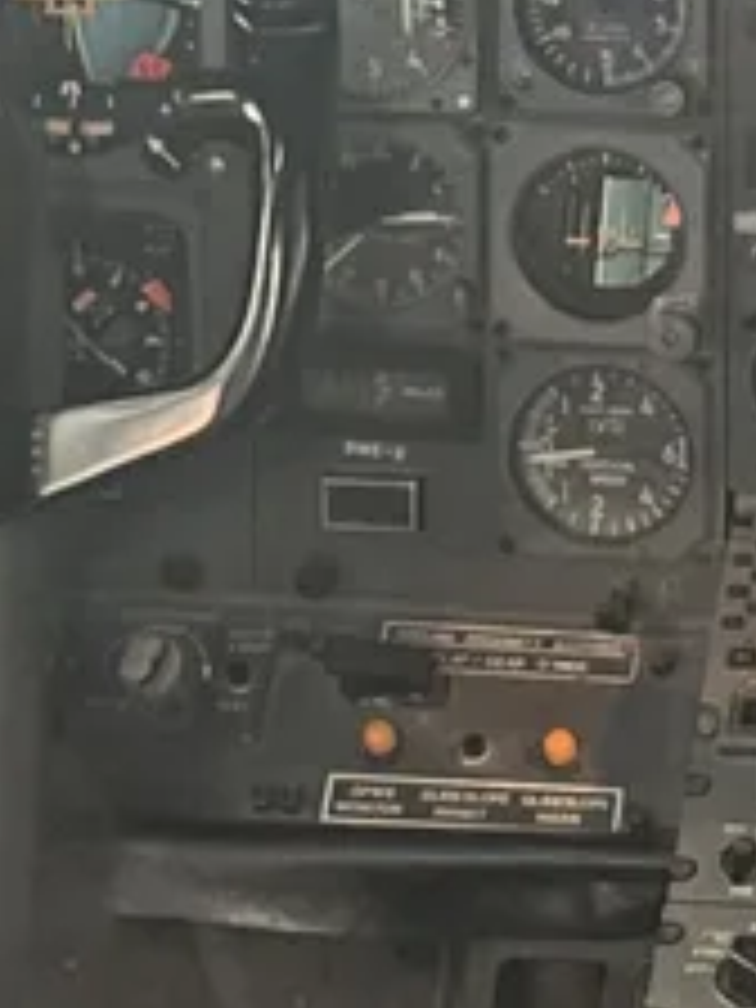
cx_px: 968
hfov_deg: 7.9
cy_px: -117
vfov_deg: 10.5
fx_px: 5416
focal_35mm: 186
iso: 1000
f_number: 1.6
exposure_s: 1/20
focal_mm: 4.2
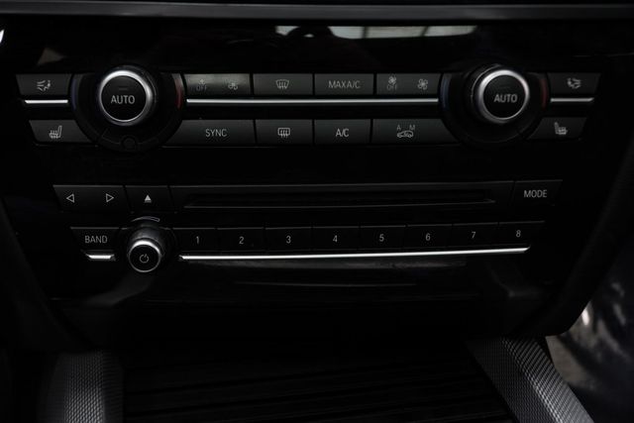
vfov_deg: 30.9
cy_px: 212
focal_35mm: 44
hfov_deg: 45.0
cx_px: 317
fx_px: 766
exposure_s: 1/20
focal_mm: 29
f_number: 5.6
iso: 800
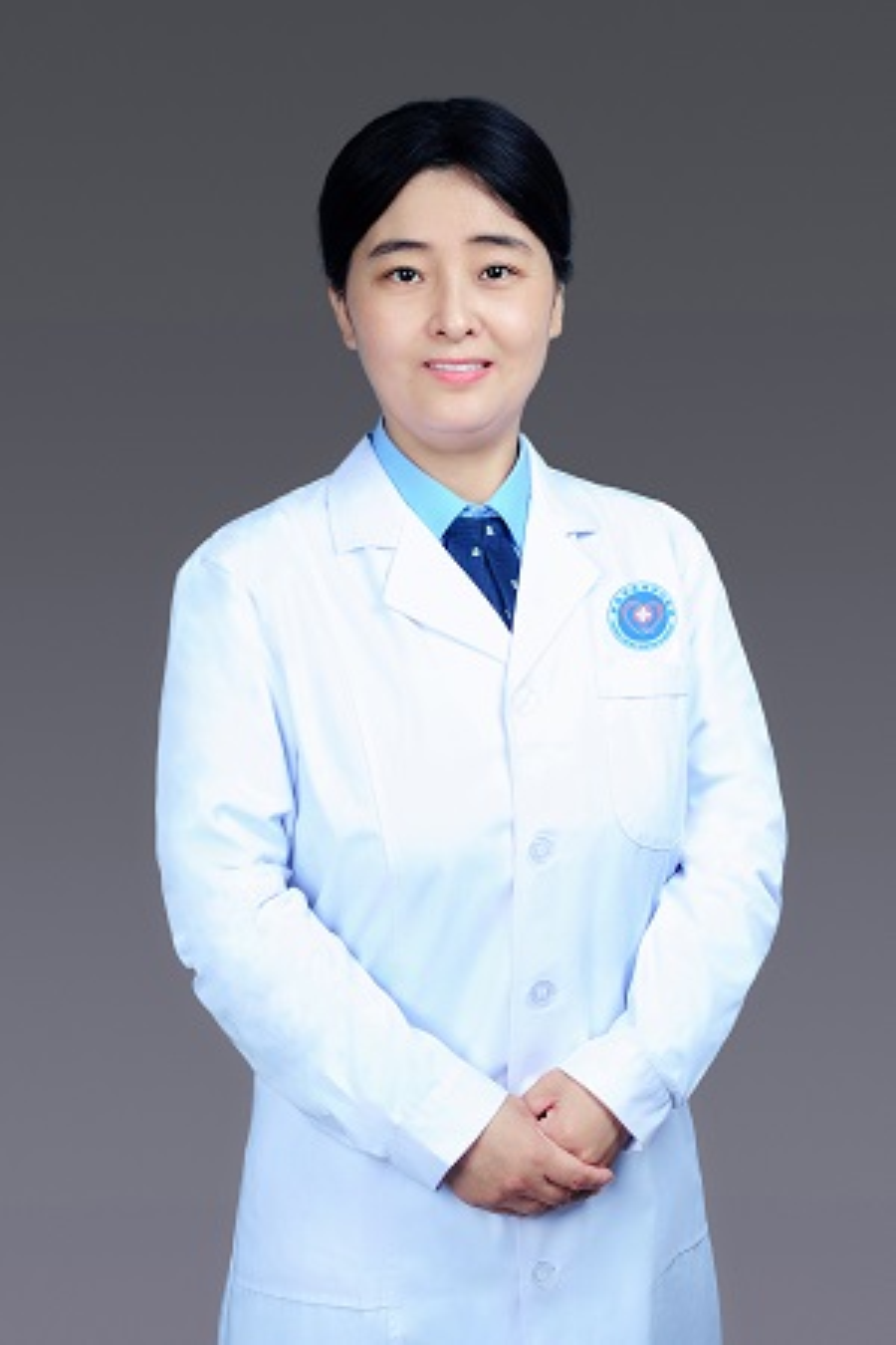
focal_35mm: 50
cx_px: 448
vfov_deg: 39.6
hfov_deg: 27.0
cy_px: 672
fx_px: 1867
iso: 200
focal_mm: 50
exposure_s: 1/160
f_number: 9
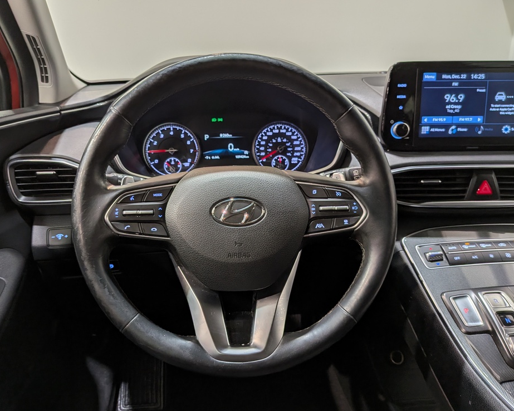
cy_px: 211
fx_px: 395
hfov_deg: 65.9
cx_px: 237
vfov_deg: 54.9
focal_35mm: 26
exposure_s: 1/158
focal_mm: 4.53
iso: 28
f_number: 1.7
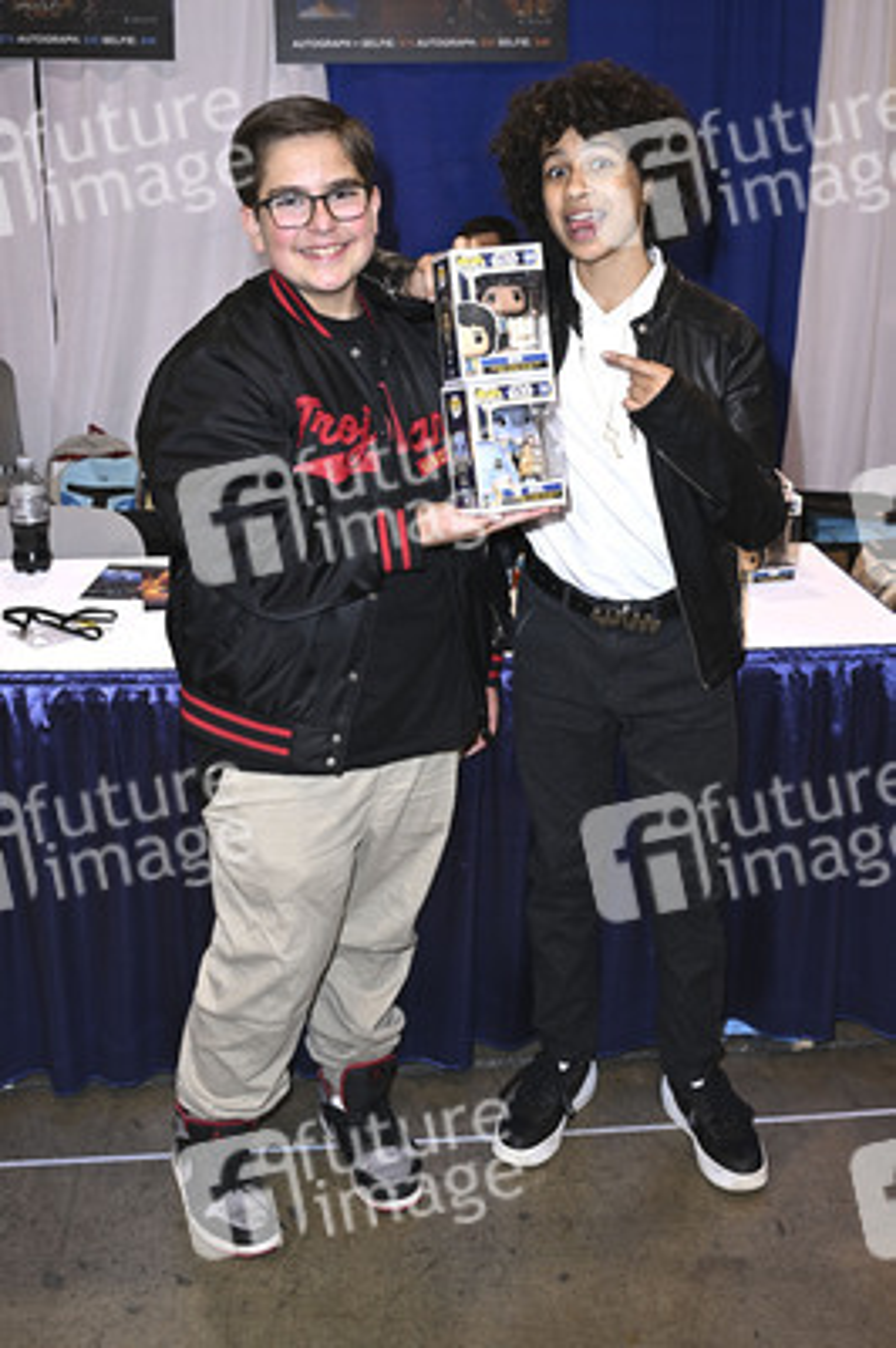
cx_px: 448
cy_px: 674
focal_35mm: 35
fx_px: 1309
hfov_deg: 37.8
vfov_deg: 54.5
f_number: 5.6
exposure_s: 1/250
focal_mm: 35
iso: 1000
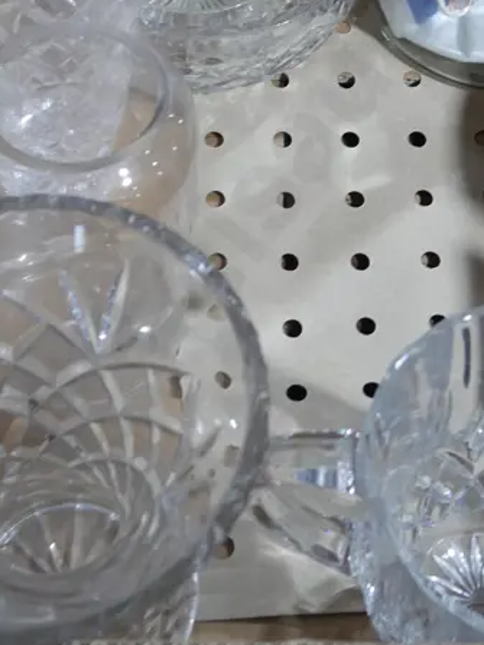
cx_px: 358
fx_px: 1453
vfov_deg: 24.4
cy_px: 75
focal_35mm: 78
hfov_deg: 18.8
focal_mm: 17
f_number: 4
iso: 640
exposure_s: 1/60
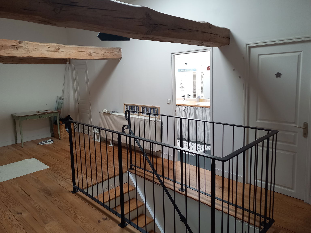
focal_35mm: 26
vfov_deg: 53.1
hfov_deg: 67.3
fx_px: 234
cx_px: 152
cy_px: 115
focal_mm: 4.65
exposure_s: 1/50
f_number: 1.8
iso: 320
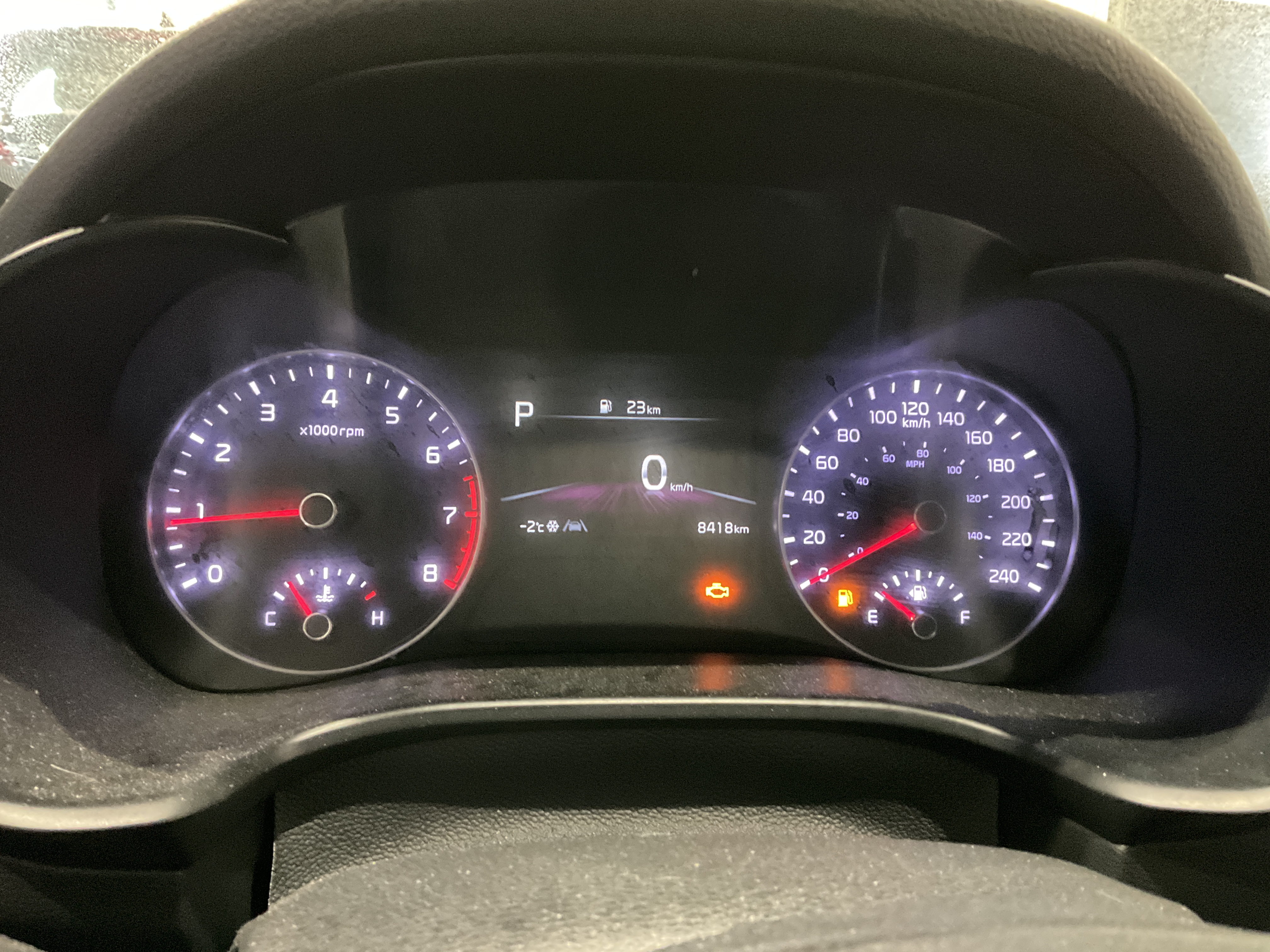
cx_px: 635
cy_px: 476
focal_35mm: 29
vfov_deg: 48.2
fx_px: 1064
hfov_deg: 61.7
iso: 500
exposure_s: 1/24
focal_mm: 3
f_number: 1.8
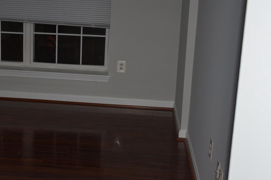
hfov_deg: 31.8
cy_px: 77
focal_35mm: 63
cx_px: 97
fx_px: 473
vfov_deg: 21.4
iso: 800
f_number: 3.8
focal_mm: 26
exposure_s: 1/60
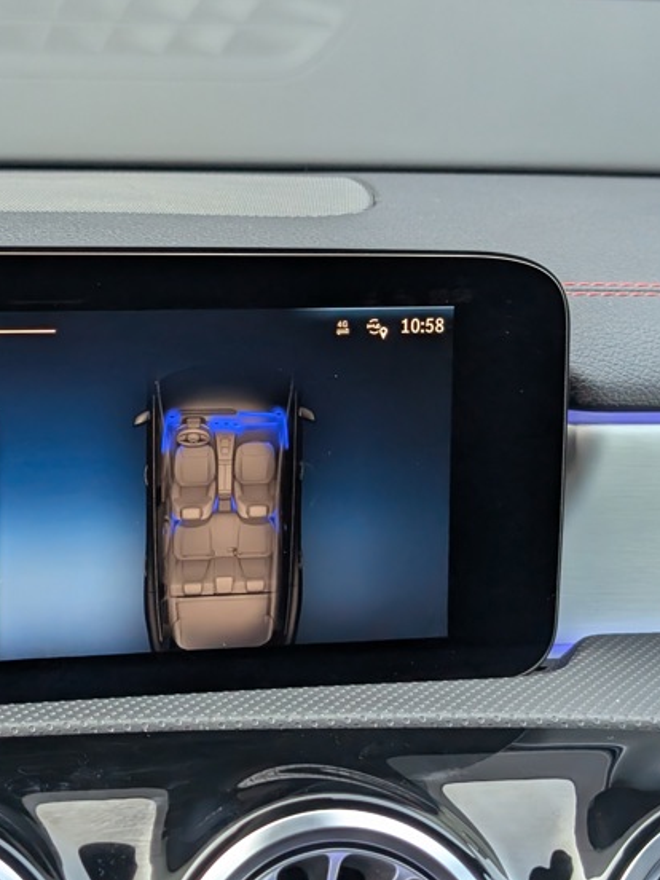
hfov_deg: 20.4
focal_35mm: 71
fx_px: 1805
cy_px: 426
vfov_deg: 27.4
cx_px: 91
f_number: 1.68
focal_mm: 6.9
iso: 317
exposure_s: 1/456
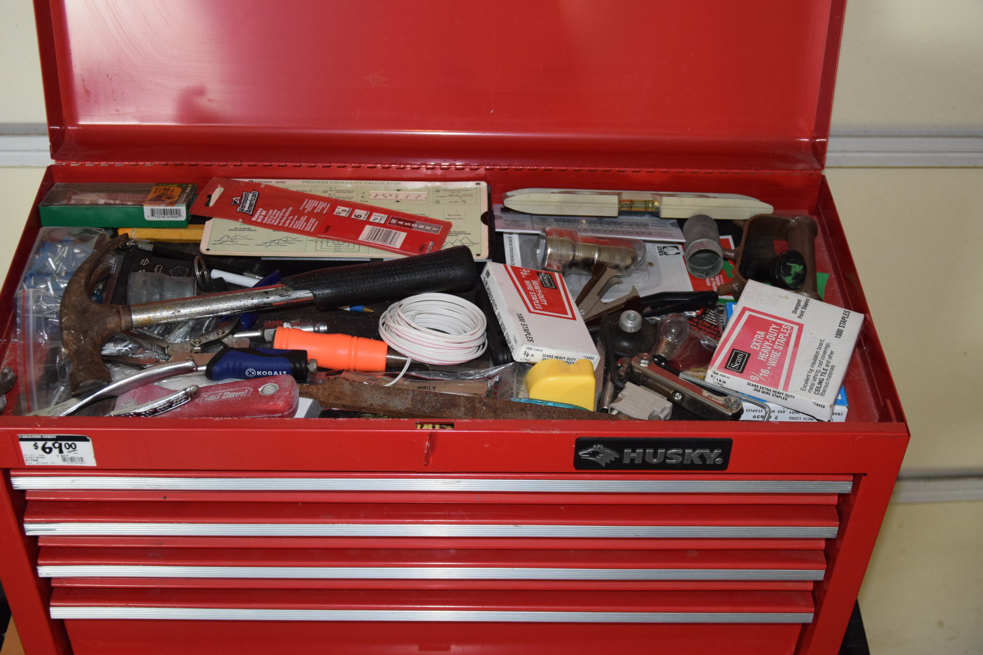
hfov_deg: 38.2
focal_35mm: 52
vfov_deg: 26.0
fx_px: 1420
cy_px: 323
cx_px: 489
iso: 1400
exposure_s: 1/60
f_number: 4.2
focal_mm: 34
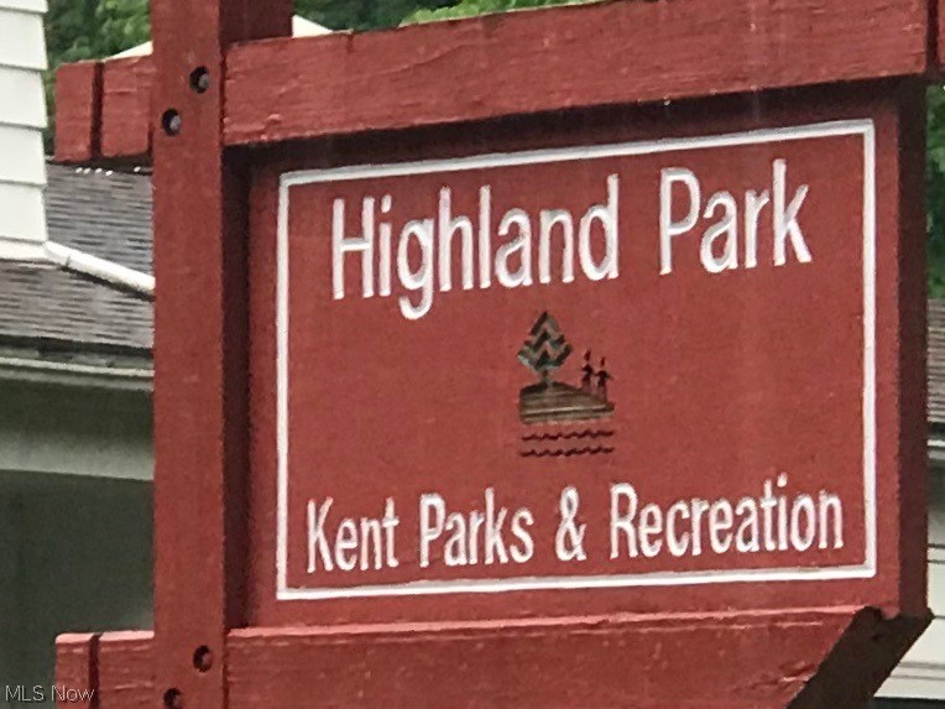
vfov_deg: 25.7
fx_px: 1556
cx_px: 472
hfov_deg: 33.8
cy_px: 354
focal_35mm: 57
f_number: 2.8
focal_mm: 6.6
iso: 100
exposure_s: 1/93
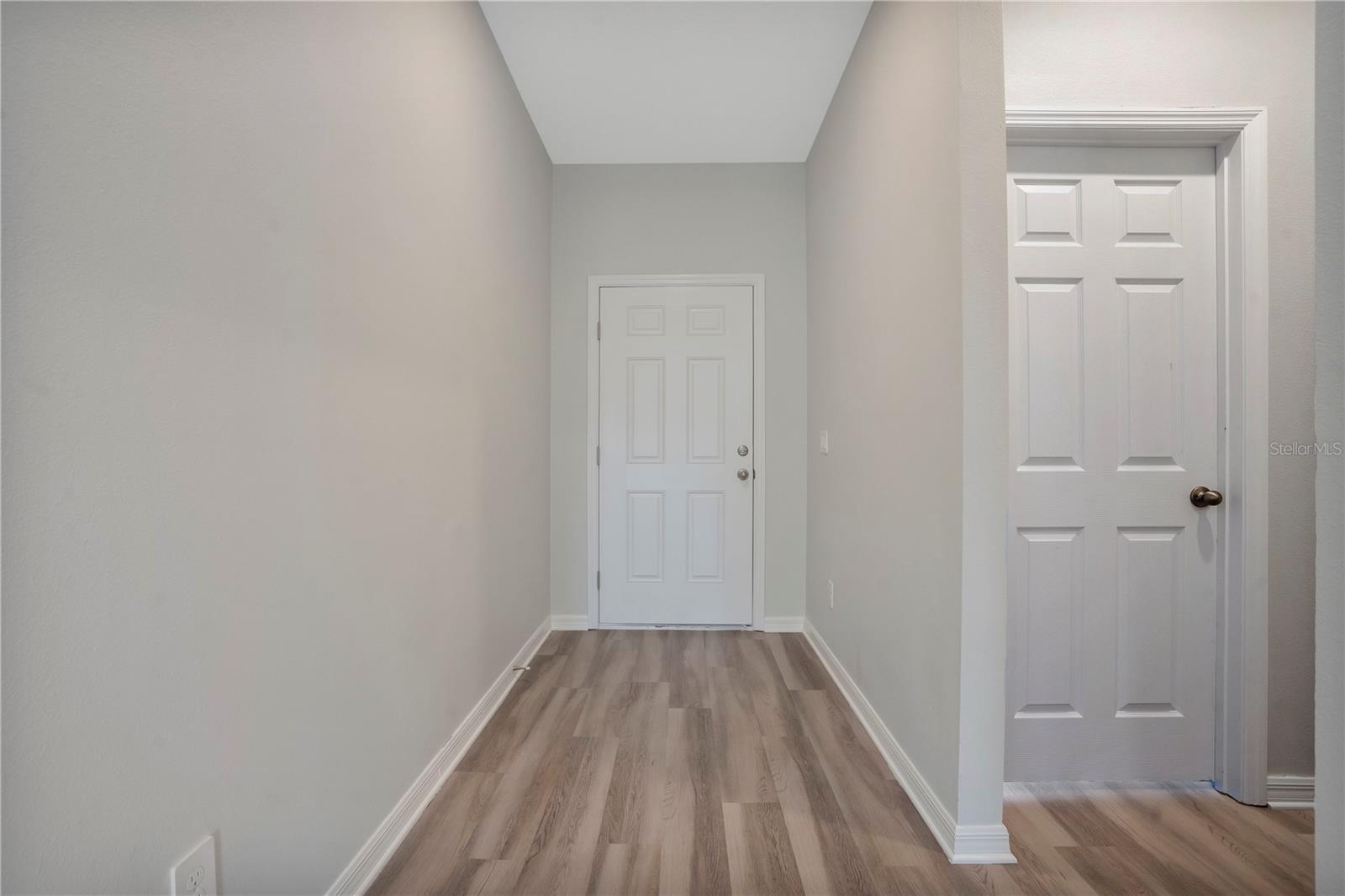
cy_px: 448
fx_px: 598
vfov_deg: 73.7
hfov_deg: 96.7
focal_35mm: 16
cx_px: 672
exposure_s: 1/30
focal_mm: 16
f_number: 9
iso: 800
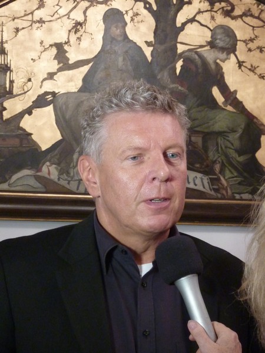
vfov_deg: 18.9
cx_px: 132
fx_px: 1062
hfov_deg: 14.2
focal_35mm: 104
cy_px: 176
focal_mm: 11.9
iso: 400
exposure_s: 1/15
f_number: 4.1
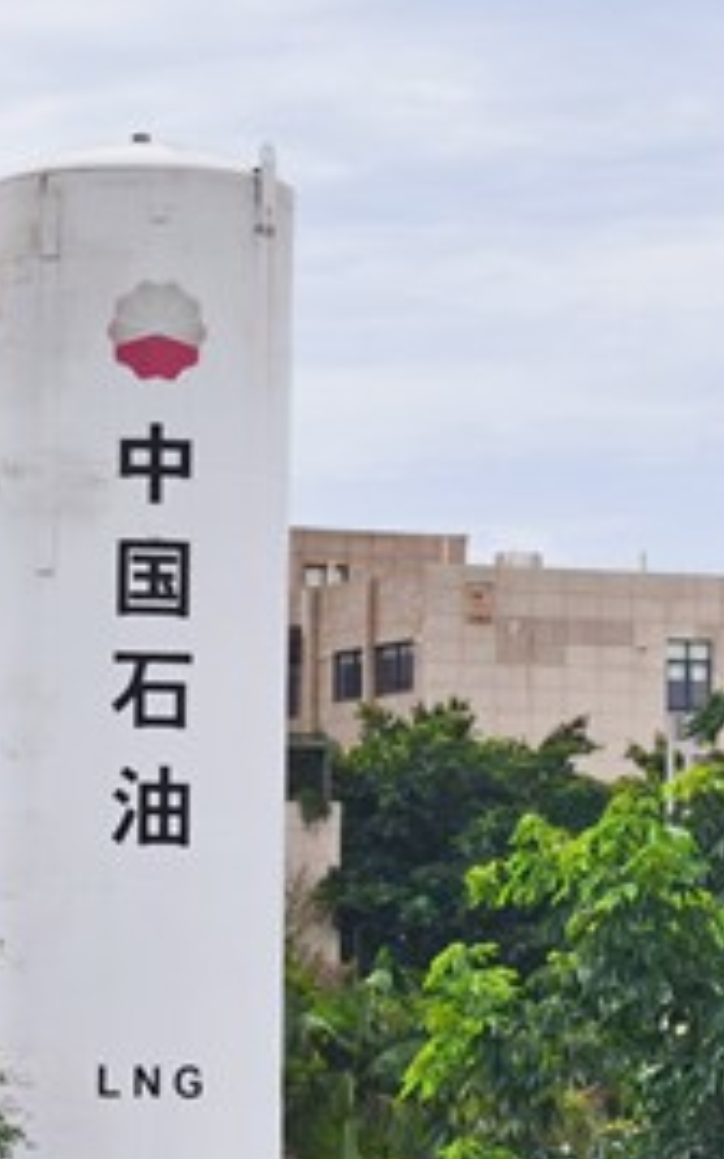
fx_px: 4327
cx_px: -60
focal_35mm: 137
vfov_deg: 15.2
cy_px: 737
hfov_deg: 9.5
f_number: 1.6
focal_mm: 5.56
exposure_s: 1/4673
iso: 50
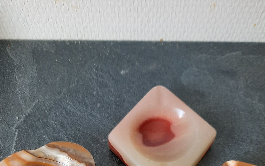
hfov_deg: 45.2
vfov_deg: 25.2
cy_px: 217
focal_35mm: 44
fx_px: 318
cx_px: 140
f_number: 2
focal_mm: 4.6
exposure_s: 1/50
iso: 160
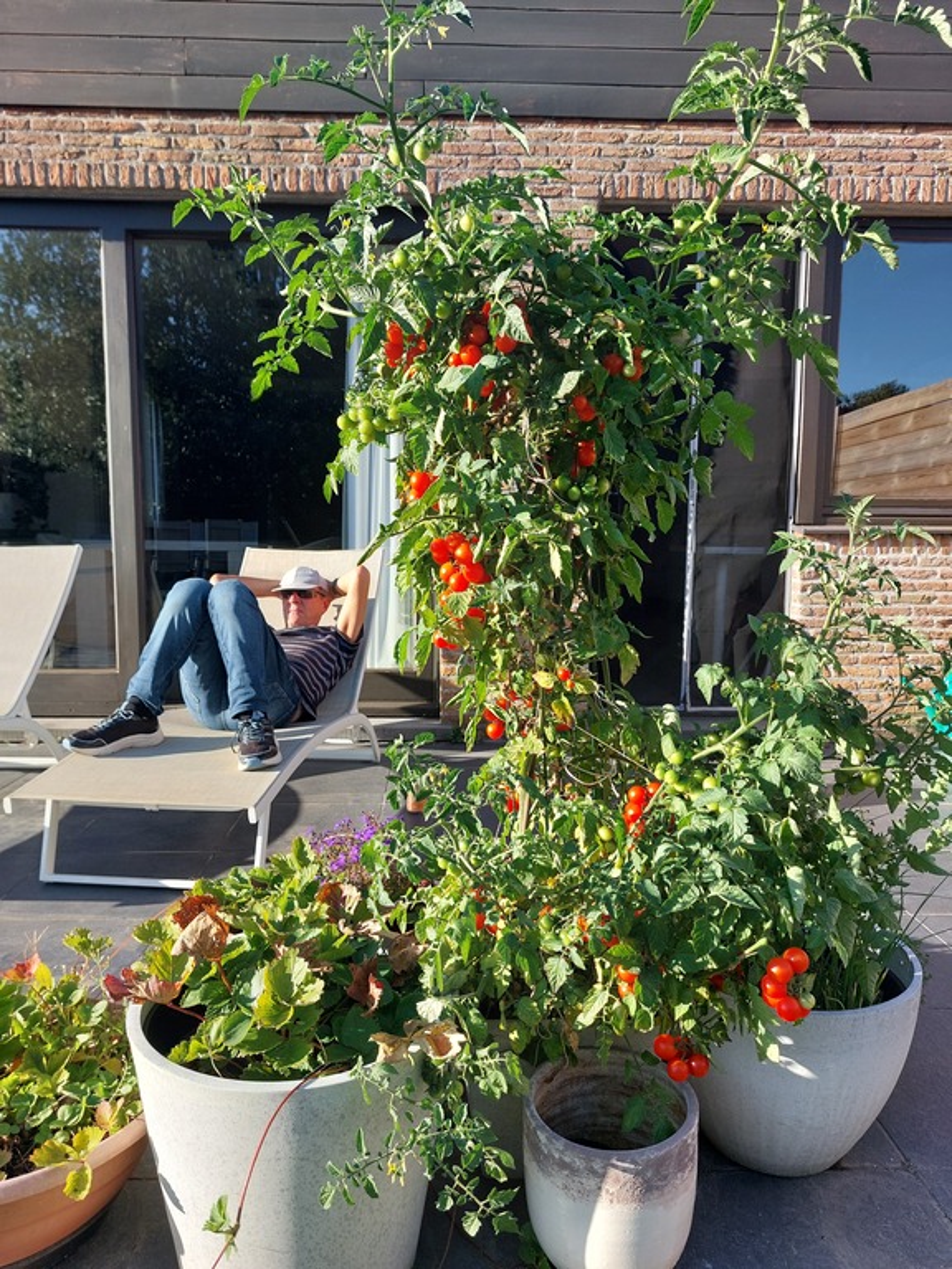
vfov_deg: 71.6
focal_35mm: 24
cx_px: 476
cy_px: 634
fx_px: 880
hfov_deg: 56.8
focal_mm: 5.23
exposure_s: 1/385
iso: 25
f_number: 1.8
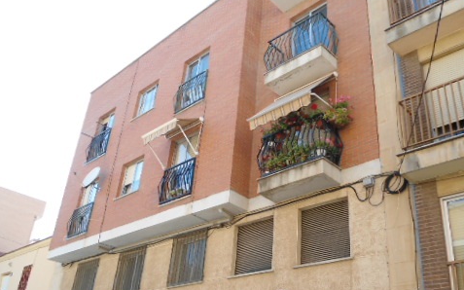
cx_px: 247
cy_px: 194
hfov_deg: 52.7
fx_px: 468
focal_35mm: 37
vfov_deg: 34.1
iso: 80
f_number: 2.8
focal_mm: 4.7
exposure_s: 1/250
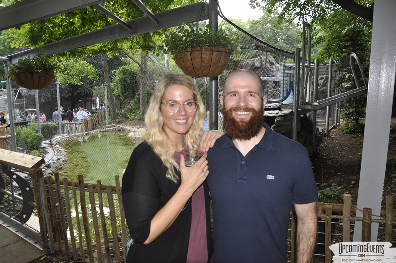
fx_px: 297
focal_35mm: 27
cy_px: 132
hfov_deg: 67.4
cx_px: 198
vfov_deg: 47.8
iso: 400
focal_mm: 18
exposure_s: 1/60
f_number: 3.5
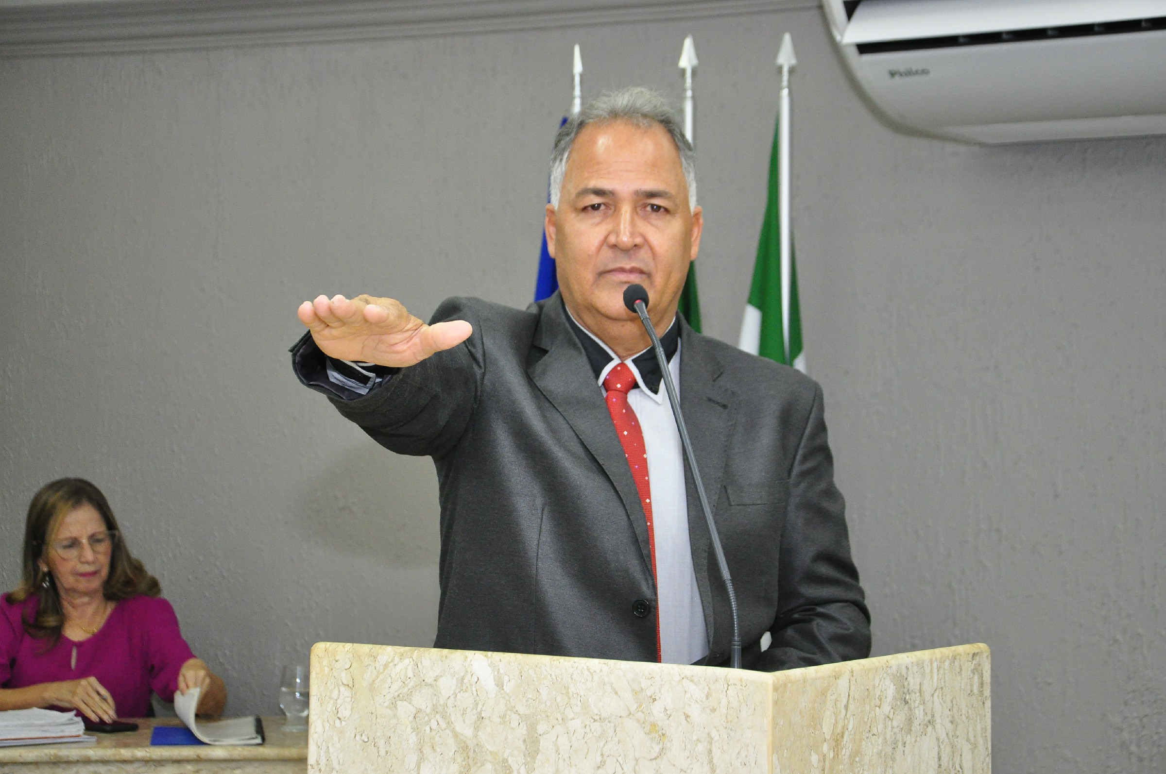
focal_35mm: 78
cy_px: 387
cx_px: 583
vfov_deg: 17.4
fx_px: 2523
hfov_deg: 26.0
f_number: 5
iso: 1600
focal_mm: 52
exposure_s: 1/100
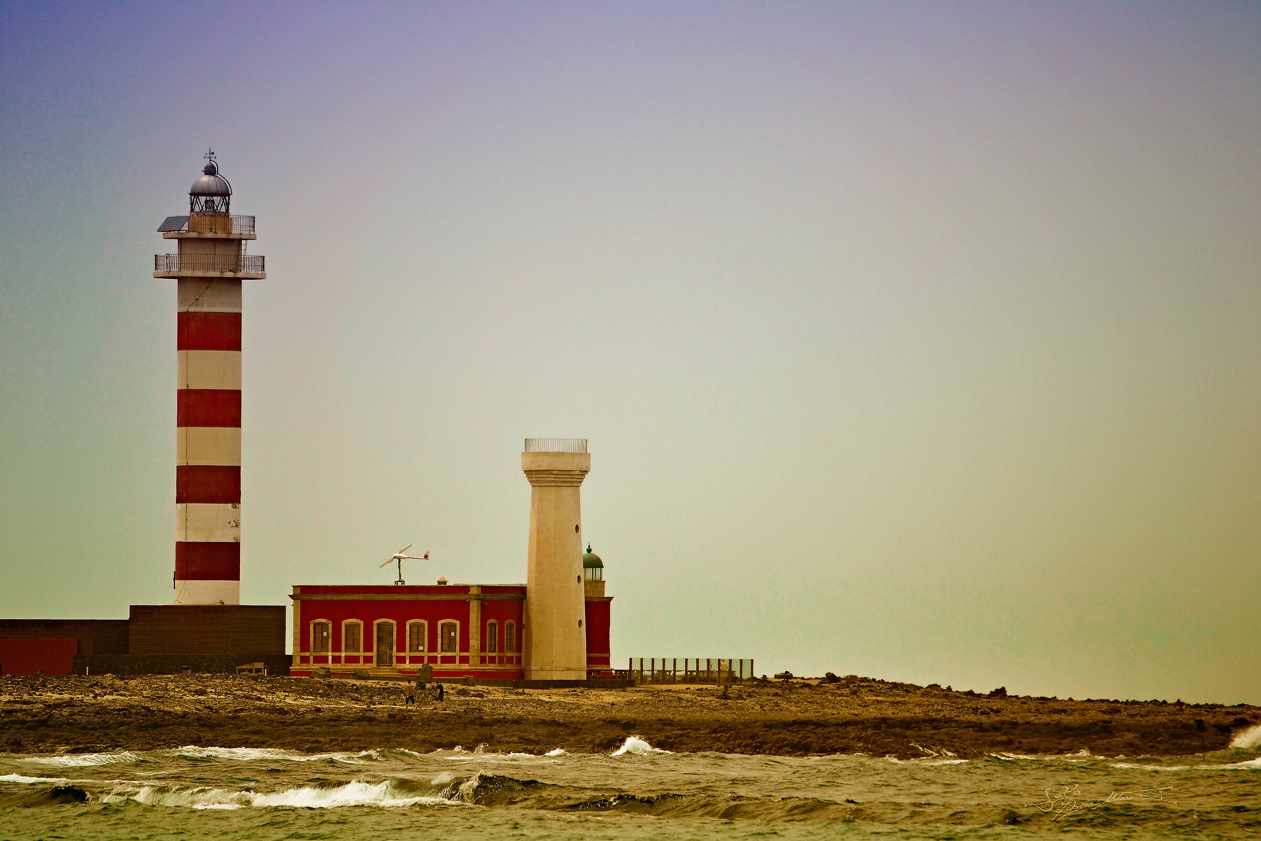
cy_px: 420
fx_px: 15761
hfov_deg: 4.6
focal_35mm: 450
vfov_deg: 3.1
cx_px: 630
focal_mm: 300
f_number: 6.3
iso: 100
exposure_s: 1/640
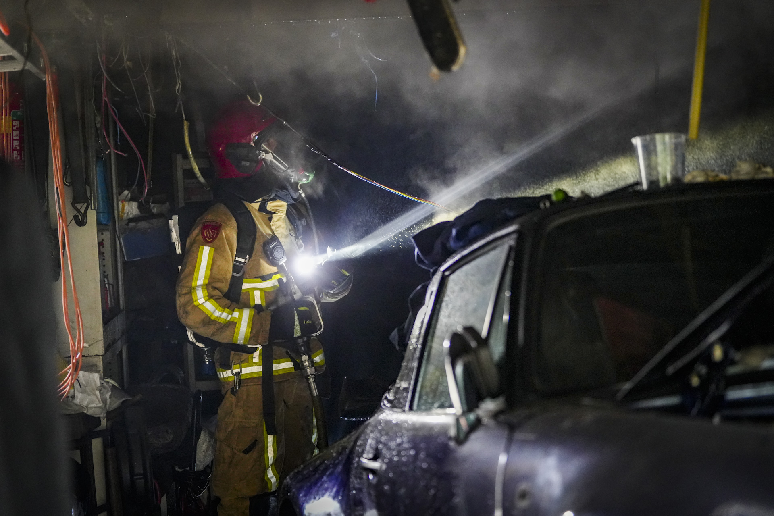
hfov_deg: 28.8
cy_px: 258
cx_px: 387
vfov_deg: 19.5
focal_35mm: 70
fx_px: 1505
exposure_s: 1/40
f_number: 2.8
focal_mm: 70
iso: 6400
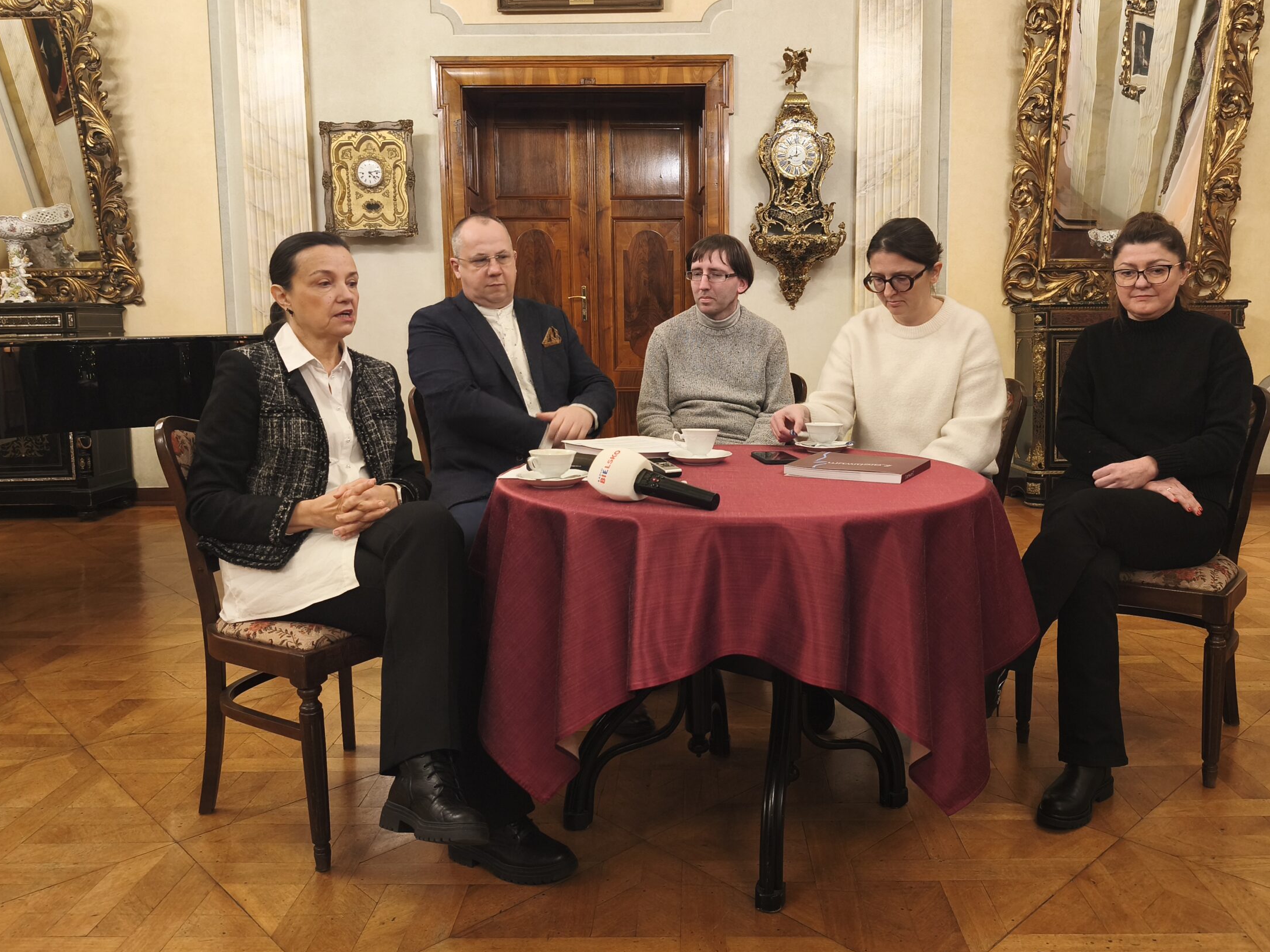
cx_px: 695
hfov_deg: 65.2
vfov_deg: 51.3
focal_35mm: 27
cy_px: 426
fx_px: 991
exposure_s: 1/33.3
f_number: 1.65
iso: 800
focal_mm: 6.18
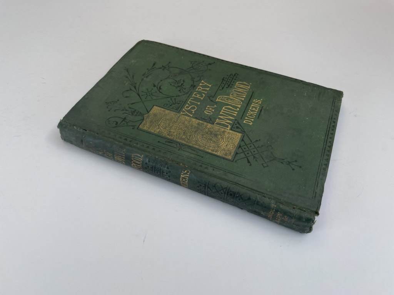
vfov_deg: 53.1
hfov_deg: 67.3
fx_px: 296
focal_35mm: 26
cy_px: 148
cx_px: 197
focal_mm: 4.2
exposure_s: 1/419
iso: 32
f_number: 1.6
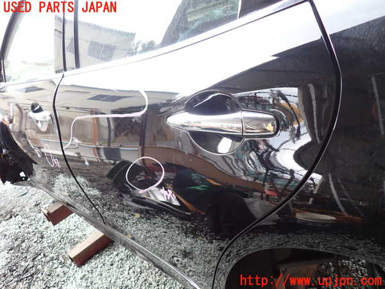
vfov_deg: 54.9
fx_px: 278
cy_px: 144
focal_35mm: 25
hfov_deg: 69.4
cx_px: 192
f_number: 2
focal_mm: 4.5
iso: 100
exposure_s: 1/100
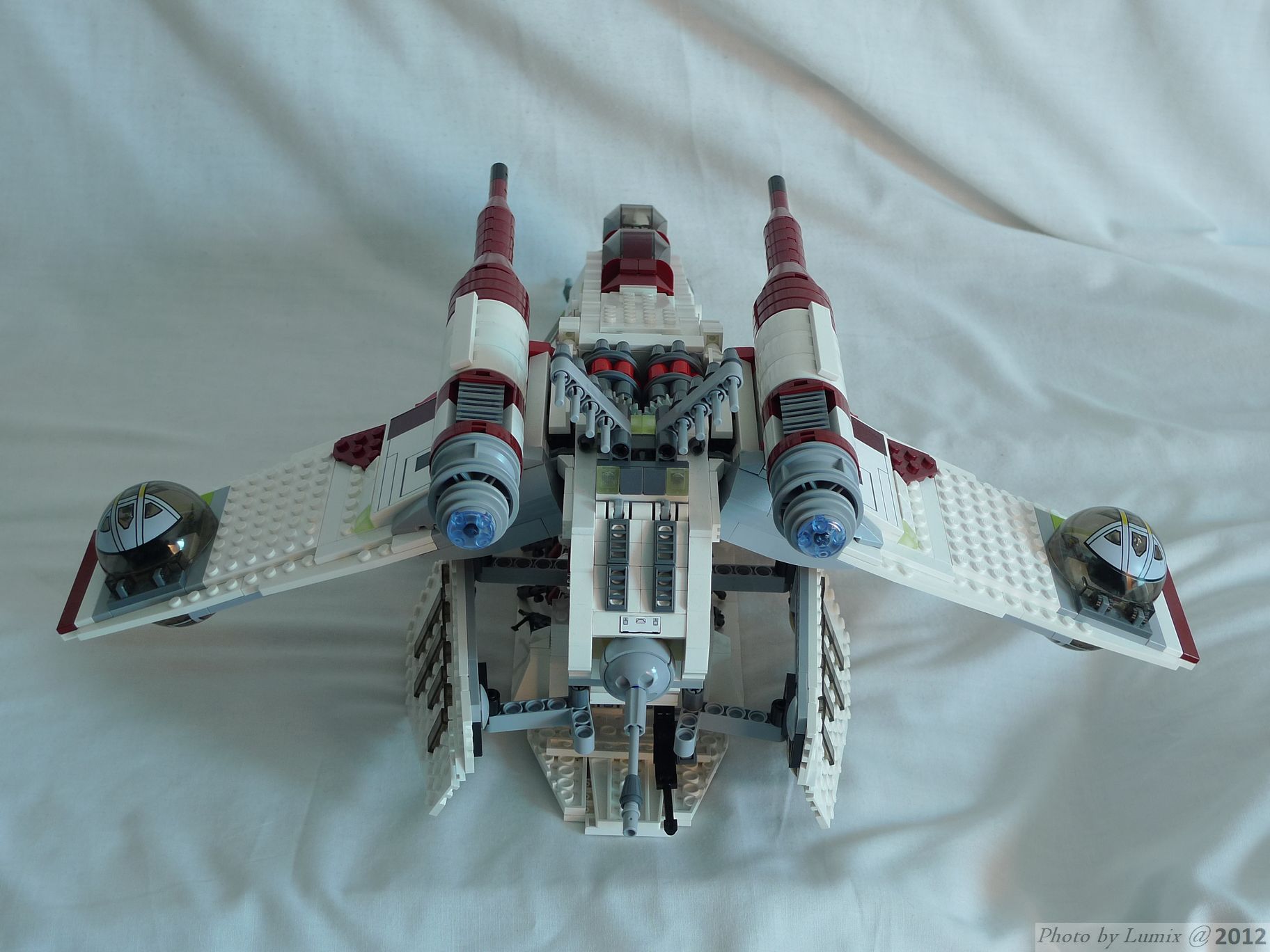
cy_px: 476
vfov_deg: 28.0
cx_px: 635
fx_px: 1908
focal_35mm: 52
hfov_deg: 36.8
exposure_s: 8
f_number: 2.8
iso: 80
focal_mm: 11.1
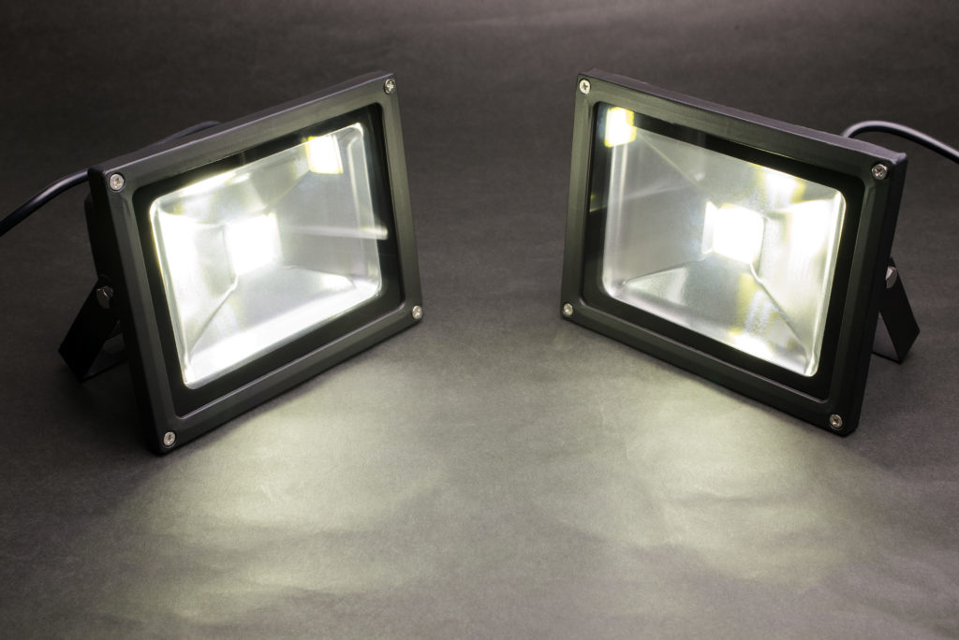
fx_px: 1333
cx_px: 480
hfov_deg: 39.6
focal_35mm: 50
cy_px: 320
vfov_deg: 27.0
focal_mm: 50
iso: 100
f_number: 13
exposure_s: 1/50
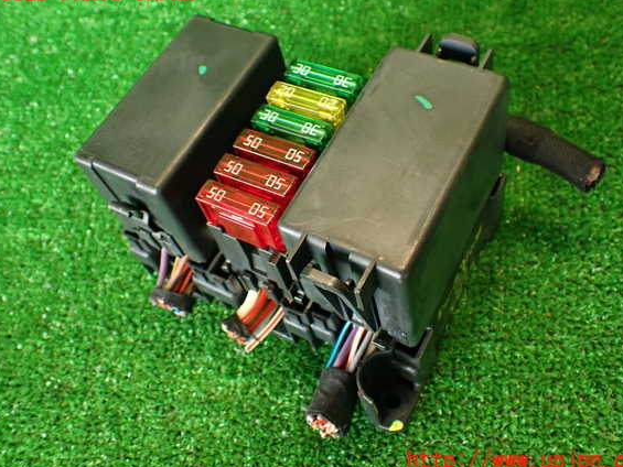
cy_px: 227
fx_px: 612
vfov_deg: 41.8
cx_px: 325
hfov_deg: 53.9
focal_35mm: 34
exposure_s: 1/30
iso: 250
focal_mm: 5.79
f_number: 2.4
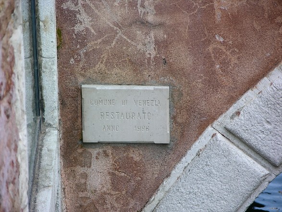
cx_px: 141
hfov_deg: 7.1
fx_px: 2281
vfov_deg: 5.3
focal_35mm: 280
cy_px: 106
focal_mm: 71.2
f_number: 4.2
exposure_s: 1/46
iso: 50
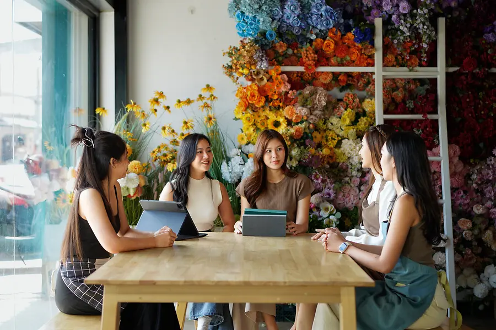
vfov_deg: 26.0
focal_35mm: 52
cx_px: 248
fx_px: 716
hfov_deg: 38.2
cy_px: 165
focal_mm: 35
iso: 200
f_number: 1.6
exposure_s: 1/500
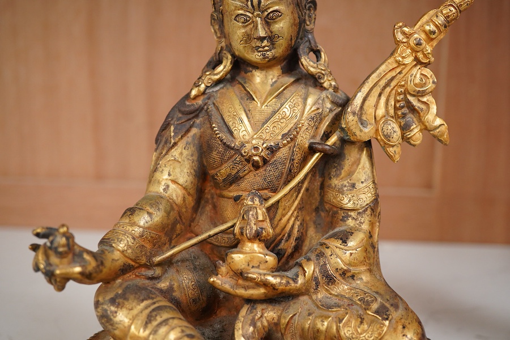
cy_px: 170
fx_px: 637
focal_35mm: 45
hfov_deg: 43.6
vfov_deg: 29.9
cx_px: 255
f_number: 7.1
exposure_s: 1/125
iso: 1250
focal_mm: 30
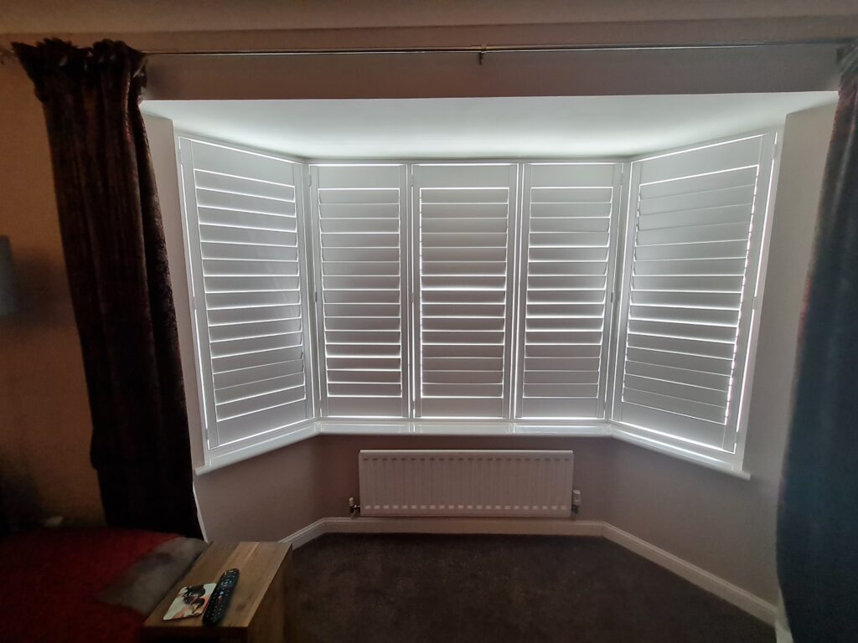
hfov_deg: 106.2
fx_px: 322
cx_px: 429
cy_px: 322
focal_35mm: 13
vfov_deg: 89.9
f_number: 2.2
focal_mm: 1.74
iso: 250
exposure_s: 1/50
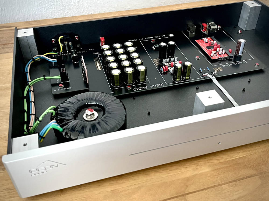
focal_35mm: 26
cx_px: 134
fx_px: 202
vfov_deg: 53.0
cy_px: 100
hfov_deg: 67.3
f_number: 1.6
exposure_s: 1/52
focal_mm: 5.1
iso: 500
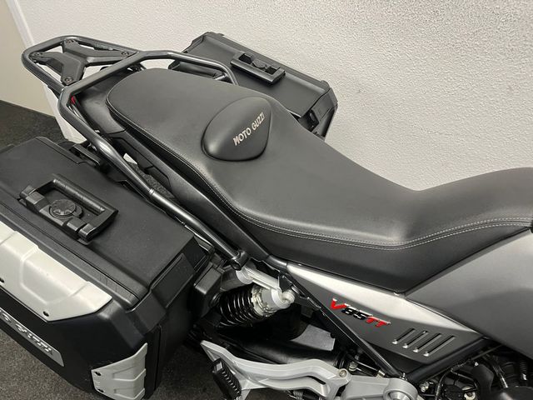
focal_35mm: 26
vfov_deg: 53.1
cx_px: 266
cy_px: 200
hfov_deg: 67.3
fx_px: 400
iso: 160
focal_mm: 5.1
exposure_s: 1/50
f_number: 1.6
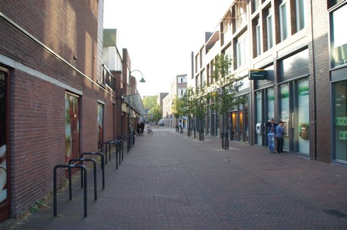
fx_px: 260
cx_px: 174
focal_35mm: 27
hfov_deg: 67.5
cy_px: 115
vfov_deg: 47.8
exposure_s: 1/60
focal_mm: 18
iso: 100
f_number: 5.6
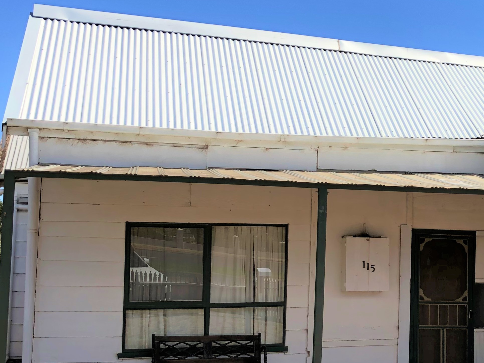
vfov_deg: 26.0
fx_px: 783
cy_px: 240
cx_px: 440
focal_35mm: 56
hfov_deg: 32.5
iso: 20
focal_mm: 3.99
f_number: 1.8
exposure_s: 1/1715
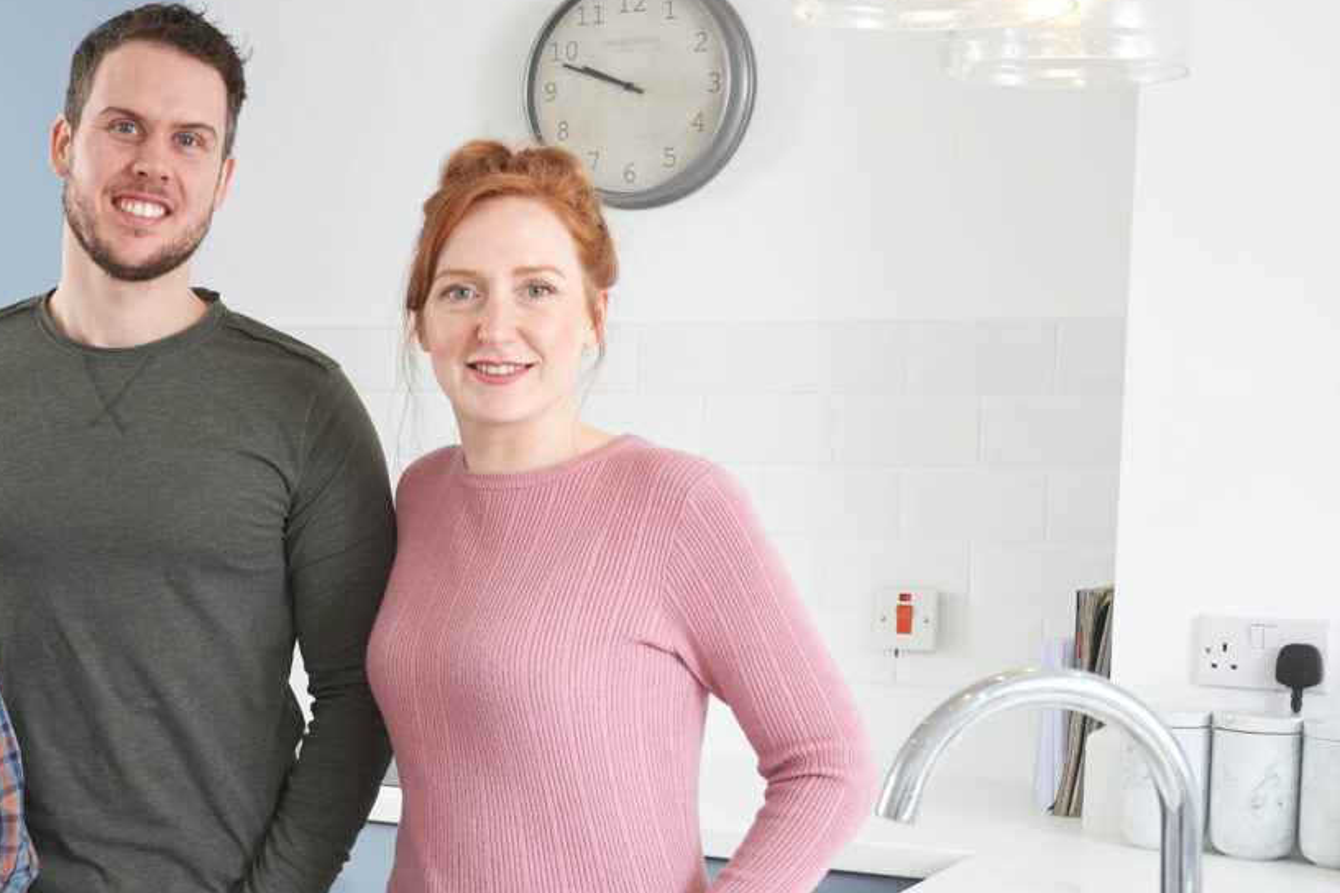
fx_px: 2382
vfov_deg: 21.1
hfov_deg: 30.7
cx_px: 292
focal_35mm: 64
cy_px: 632
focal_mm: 34
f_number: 5.6
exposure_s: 1/80
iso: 400
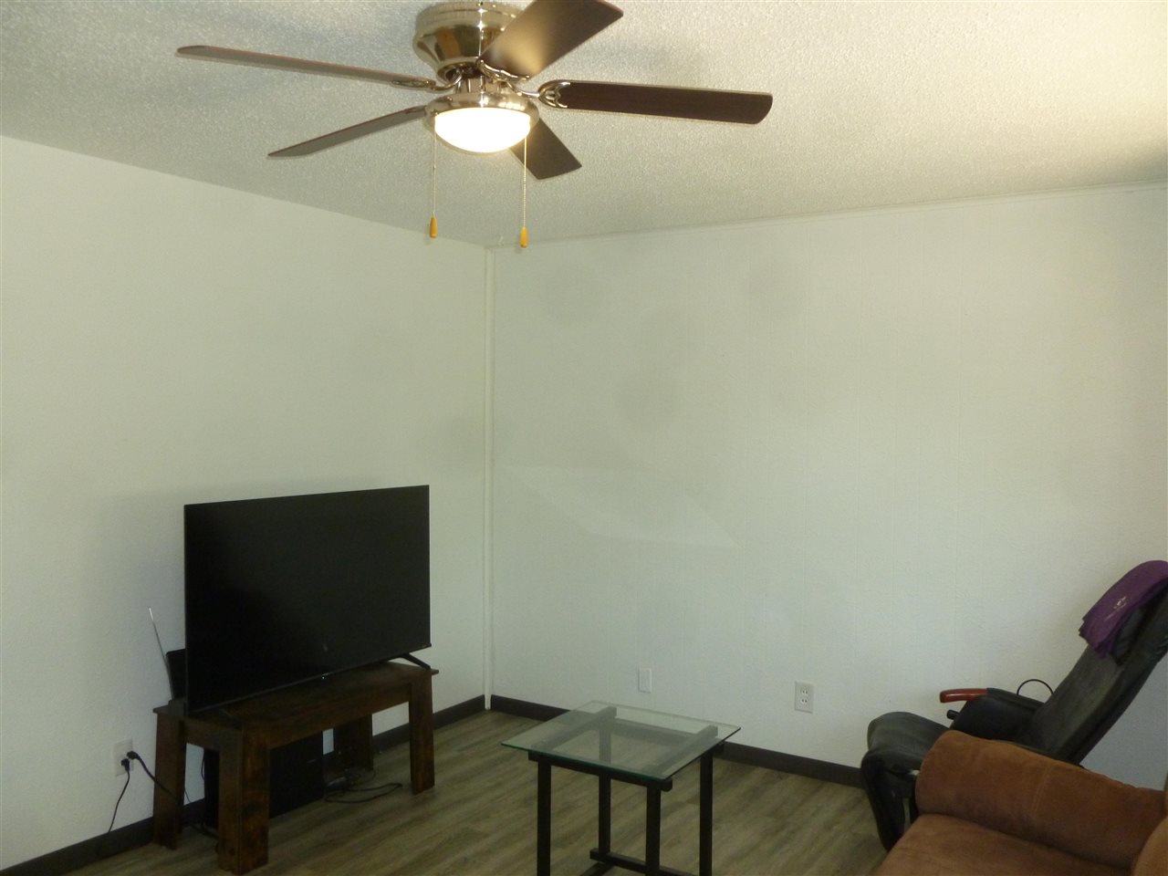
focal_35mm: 28
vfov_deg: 49.7
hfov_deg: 63.4
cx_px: 584
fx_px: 945
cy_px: 438
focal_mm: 5
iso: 250
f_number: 3.3
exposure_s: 1/60
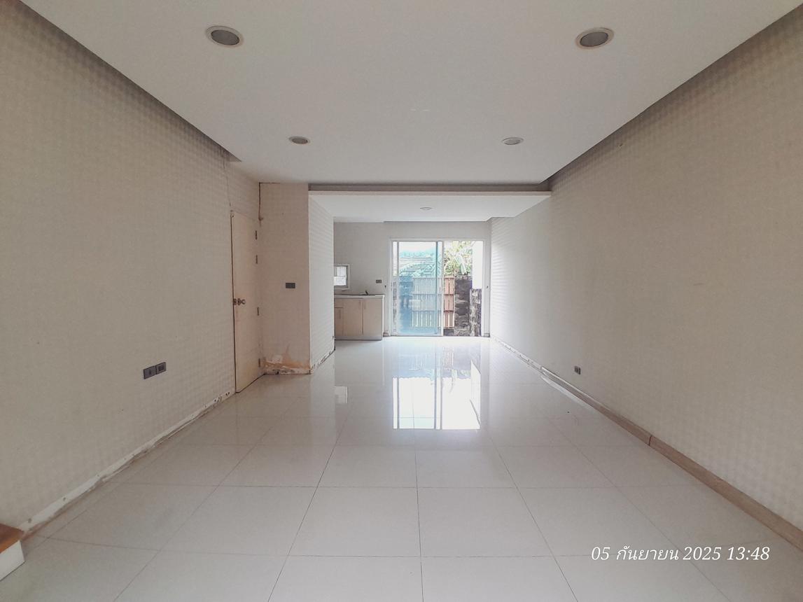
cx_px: 402
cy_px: 301
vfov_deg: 74.7
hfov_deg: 91.0
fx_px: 394
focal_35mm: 17
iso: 40
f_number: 2.2
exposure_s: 1/100
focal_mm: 1.46
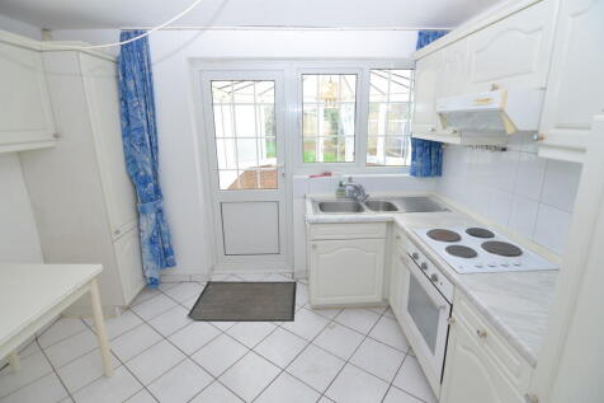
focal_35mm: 16
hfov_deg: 95.0
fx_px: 277
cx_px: 302
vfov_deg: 72.0
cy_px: 202
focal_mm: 11
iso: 400
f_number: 4
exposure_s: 1/60
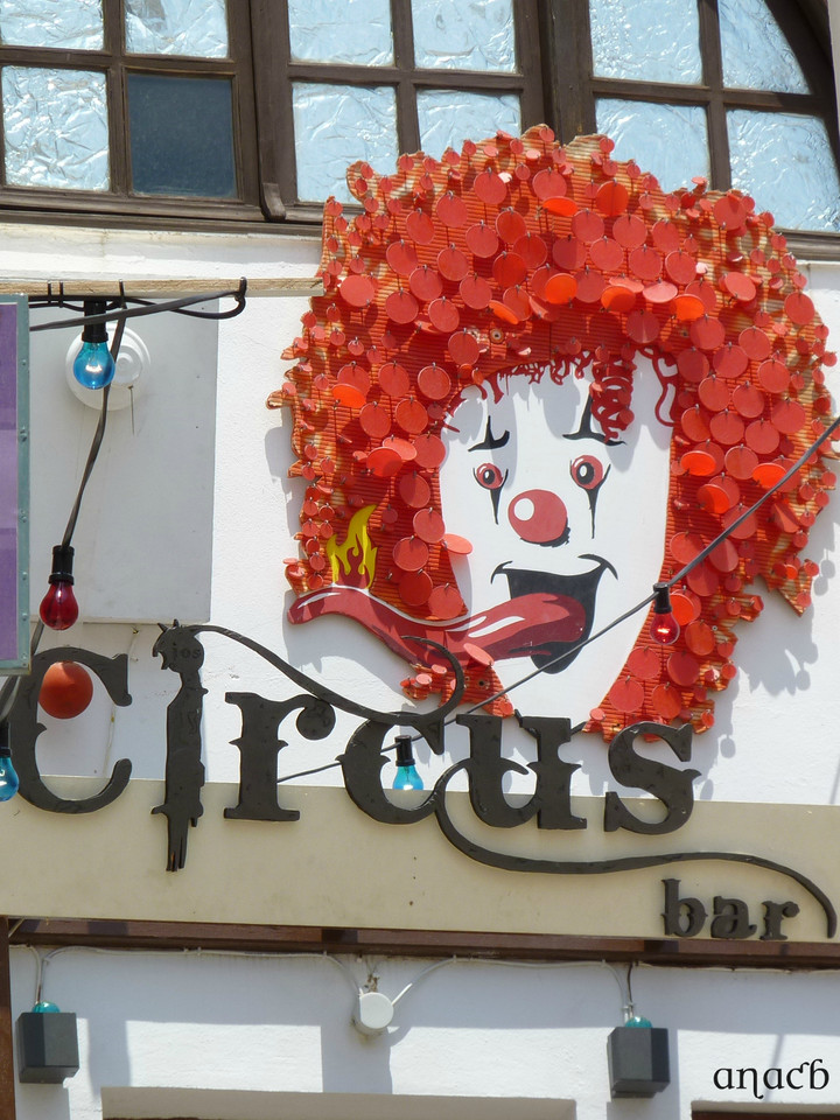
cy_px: 560
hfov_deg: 5.9
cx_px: 420
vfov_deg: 7.9
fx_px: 8121
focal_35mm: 251
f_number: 5.6
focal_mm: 44.7
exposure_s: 1/500
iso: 80
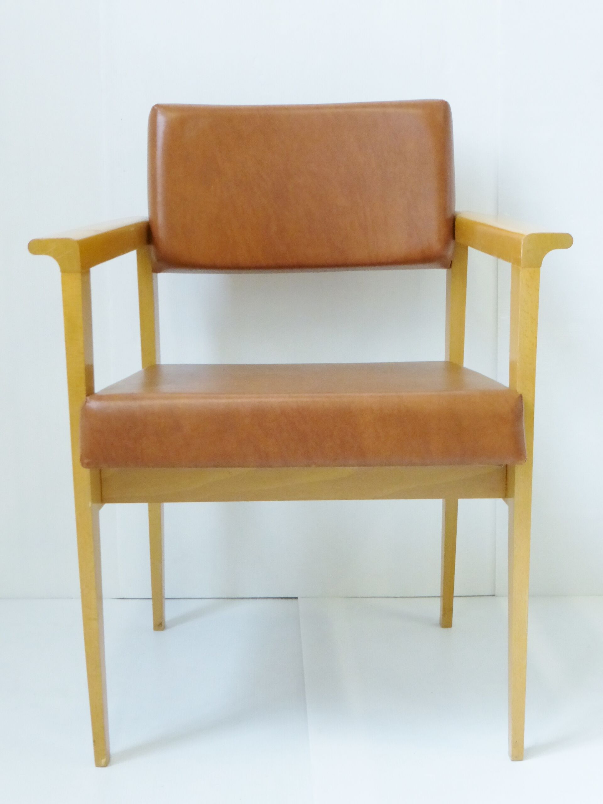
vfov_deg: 31.7
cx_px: 302
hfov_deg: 24.0
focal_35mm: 61
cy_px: 402
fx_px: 1417
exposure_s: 1/40
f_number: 4.7
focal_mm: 10.3
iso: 400
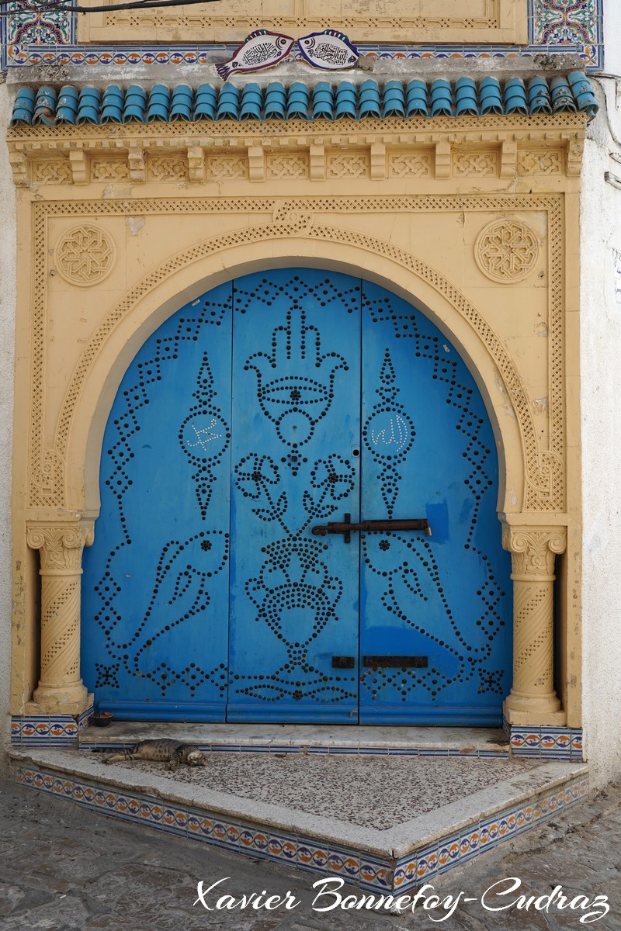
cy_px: 466
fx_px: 957
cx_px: 310
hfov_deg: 35.9
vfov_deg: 51.9
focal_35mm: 37
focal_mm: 37
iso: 100
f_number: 7.1
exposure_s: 1/250
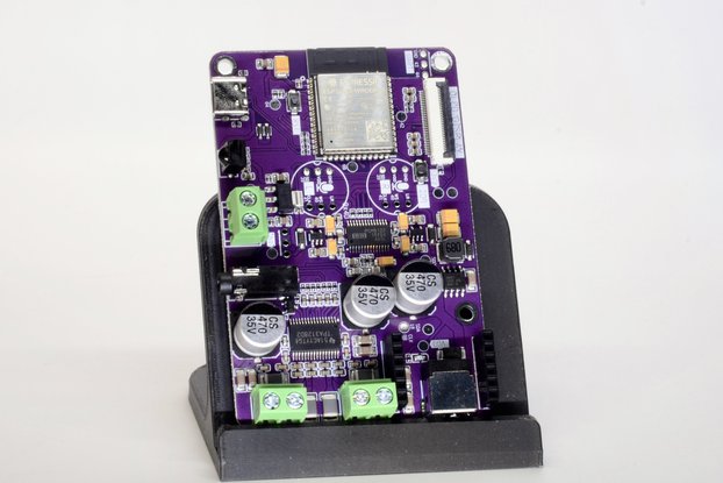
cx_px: 362
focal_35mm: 75
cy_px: 242
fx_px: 1507
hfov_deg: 27.0
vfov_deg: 18.2
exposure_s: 1/10
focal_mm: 50
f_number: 22
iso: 400
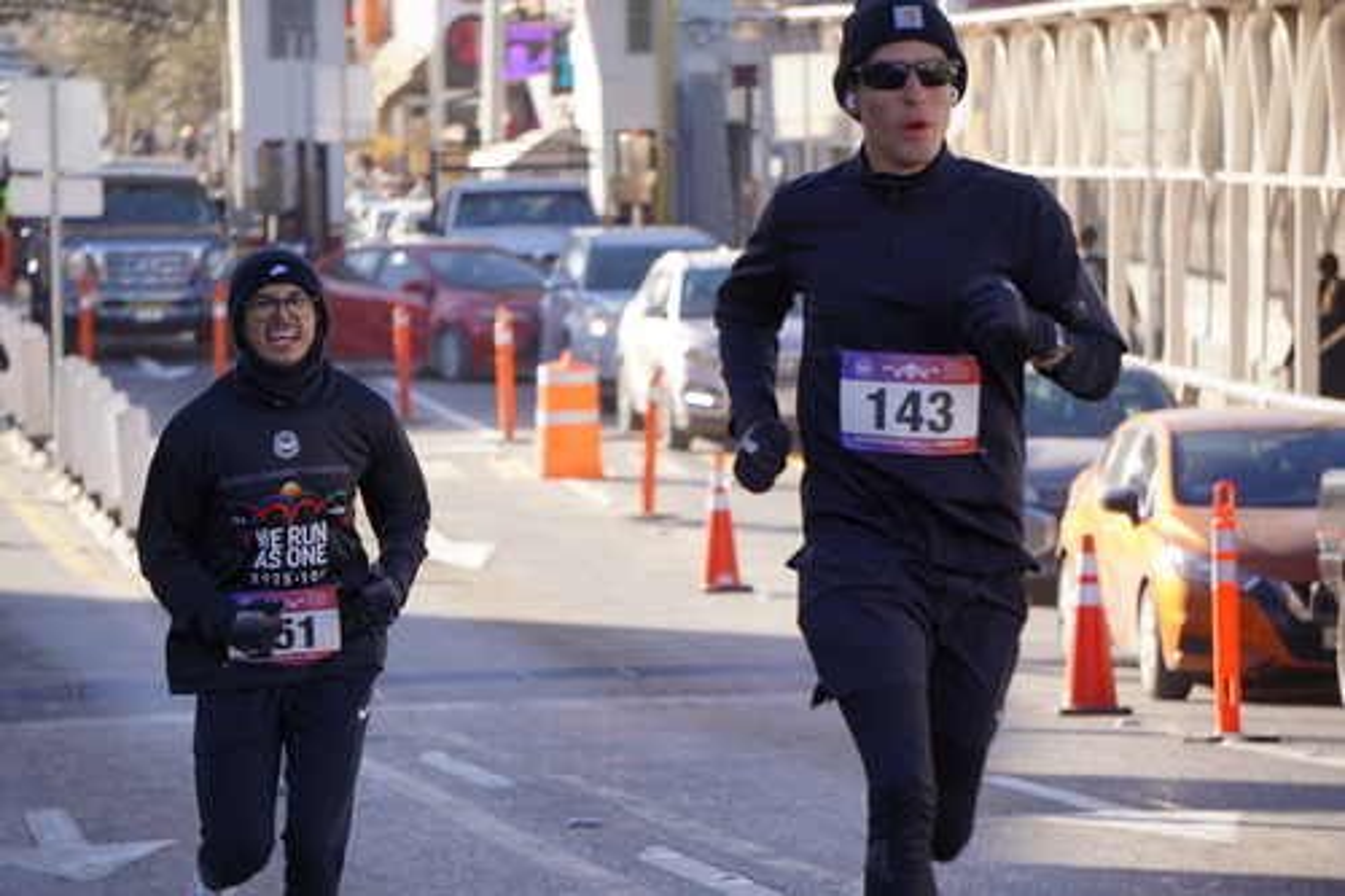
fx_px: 7283
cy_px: 448
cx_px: 672
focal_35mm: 195
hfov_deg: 10.6
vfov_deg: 7.0
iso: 100
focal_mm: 130
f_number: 5.6
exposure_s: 1/200
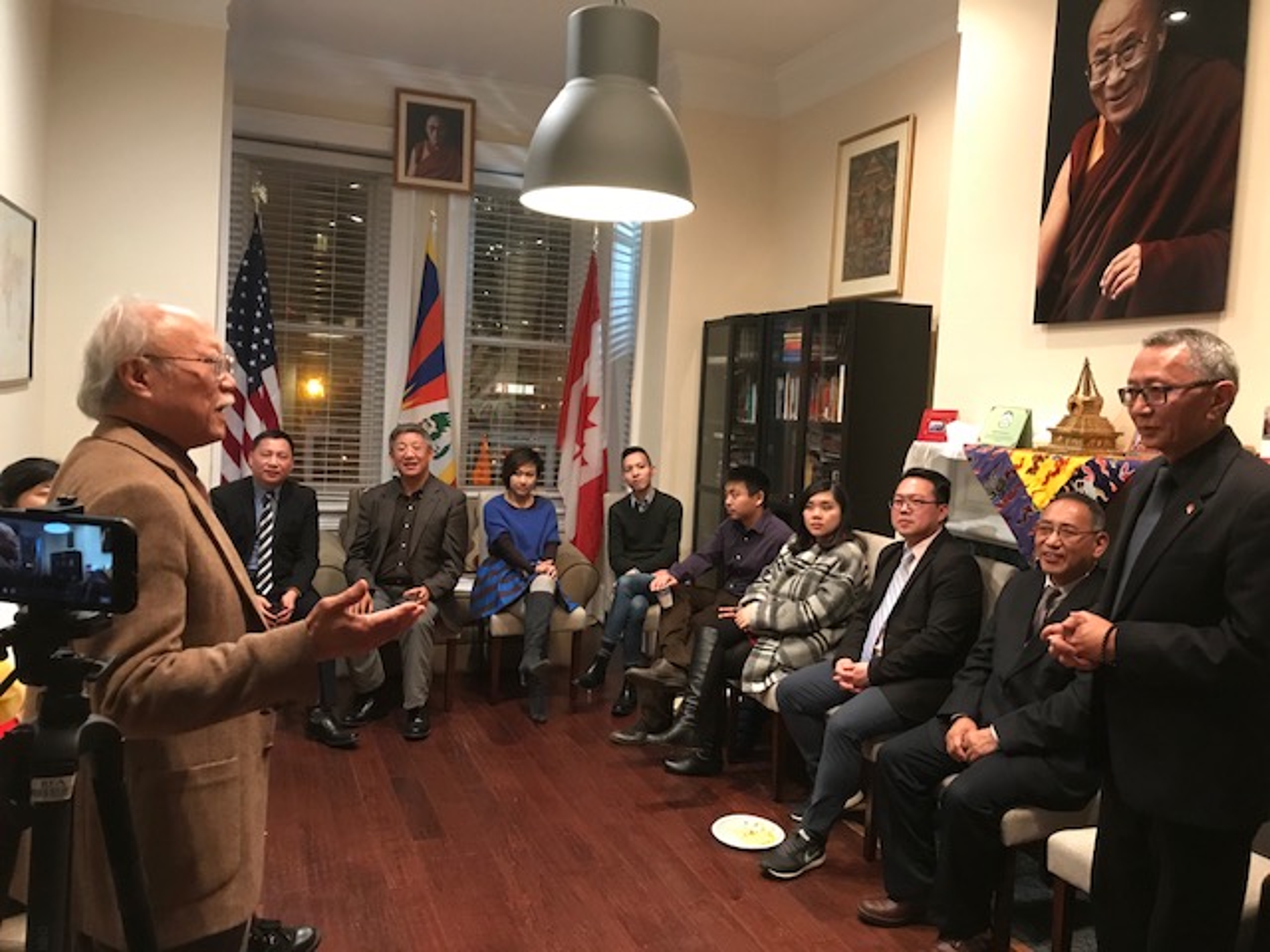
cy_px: 476
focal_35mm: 28
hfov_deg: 63.4
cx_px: 635
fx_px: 1027
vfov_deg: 49.7
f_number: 1.8
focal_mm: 3.99
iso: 100
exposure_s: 1/6
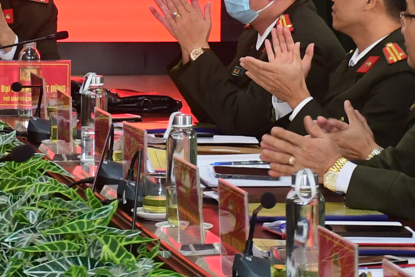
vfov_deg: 6.1
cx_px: 96
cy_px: -82
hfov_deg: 9.2
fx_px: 2572
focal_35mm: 223
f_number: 4.2
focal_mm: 35
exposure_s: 1/200
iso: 1000
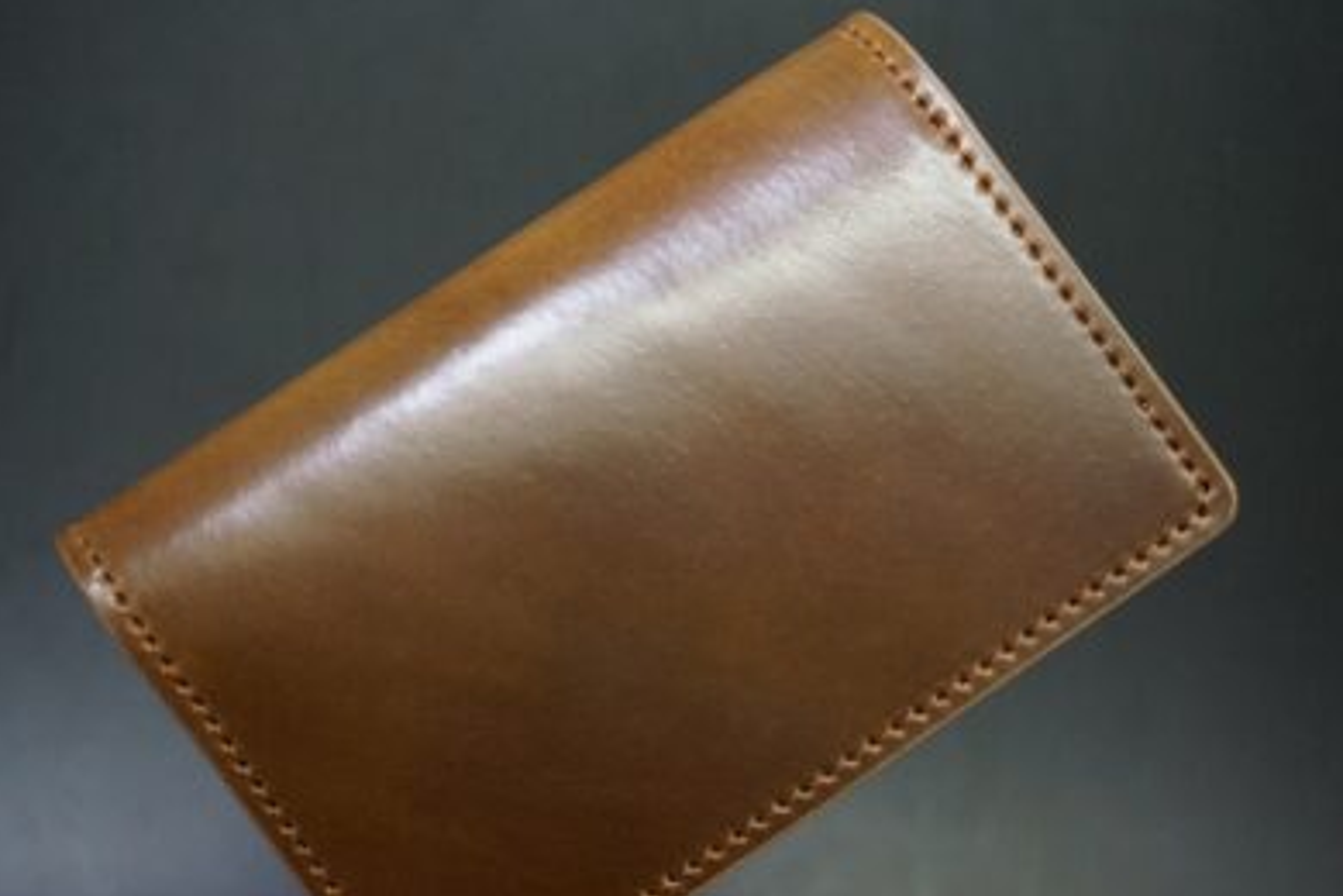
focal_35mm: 63
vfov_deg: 21.6
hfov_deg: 31.9
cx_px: 677
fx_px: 2350
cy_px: 460
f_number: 5.6
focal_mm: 40
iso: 3200
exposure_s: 1/125
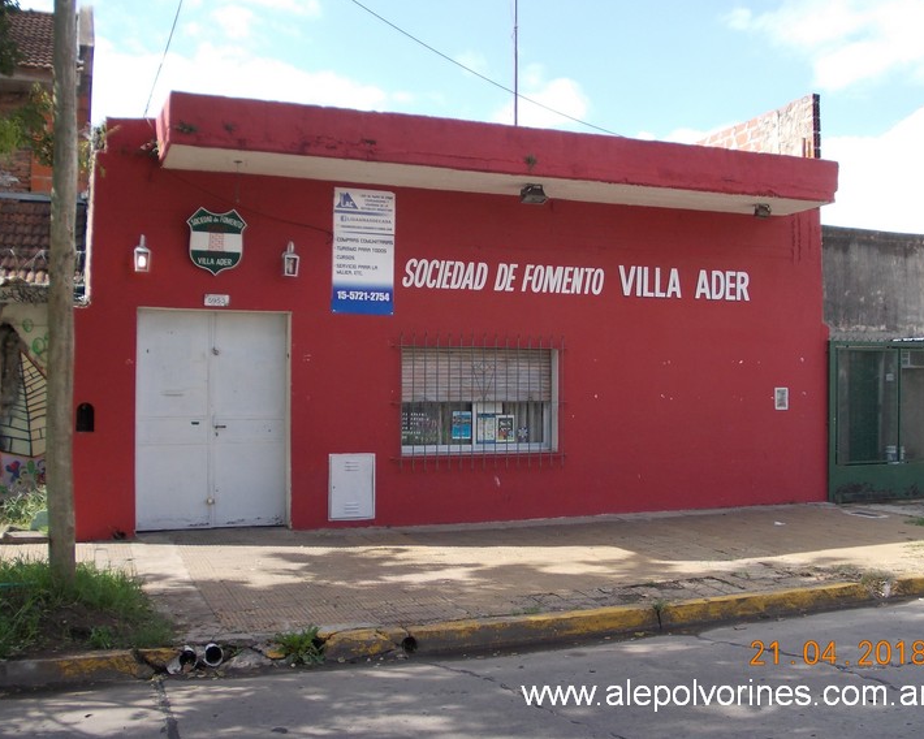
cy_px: 368
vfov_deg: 37.3
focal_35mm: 40
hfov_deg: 45.8
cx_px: 480
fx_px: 1094
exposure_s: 1/500
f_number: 3.1
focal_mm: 5.3
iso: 80
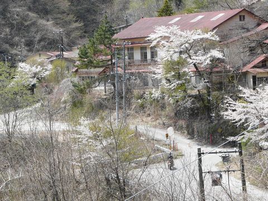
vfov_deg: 8.5
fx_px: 1347
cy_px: 100
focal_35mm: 174
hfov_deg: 11.4
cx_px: 134
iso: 100
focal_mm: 18
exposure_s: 1/200
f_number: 5
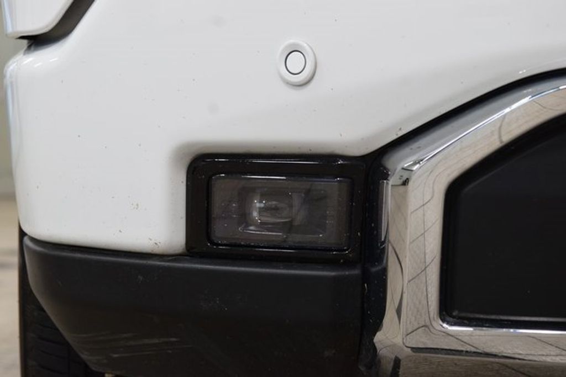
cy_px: 188
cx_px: 283
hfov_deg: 19.5
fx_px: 1651
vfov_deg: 13.0
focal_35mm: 105
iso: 1000
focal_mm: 70
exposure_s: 1/30
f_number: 7.1
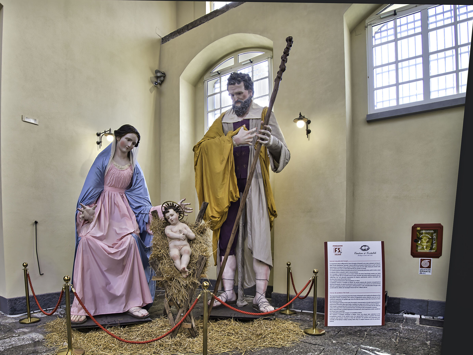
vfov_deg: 66.0
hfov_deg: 81.7
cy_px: 178
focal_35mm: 20
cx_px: 236
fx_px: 273
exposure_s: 1/30
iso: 200
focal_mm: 10
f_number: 5.6
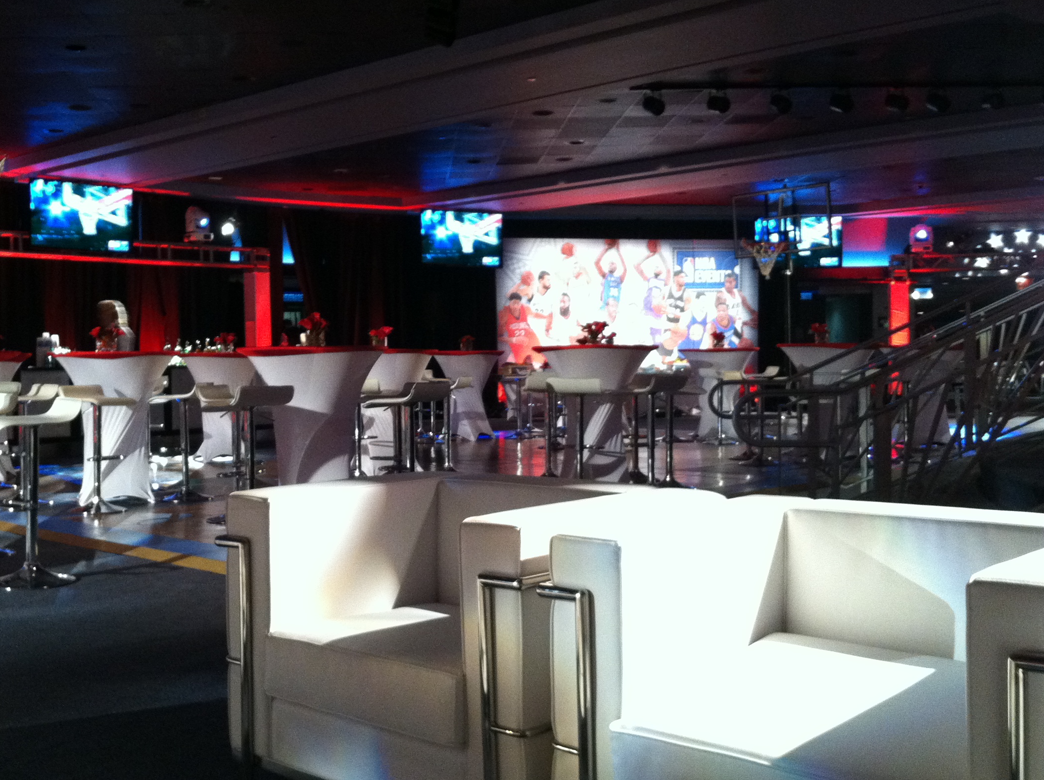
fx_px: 1295
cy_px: 395
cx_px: 406
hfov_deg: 43.6
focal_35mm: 43
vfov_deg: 33.5
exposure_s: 1/15
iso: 320
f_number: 2.8
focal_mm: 3.85
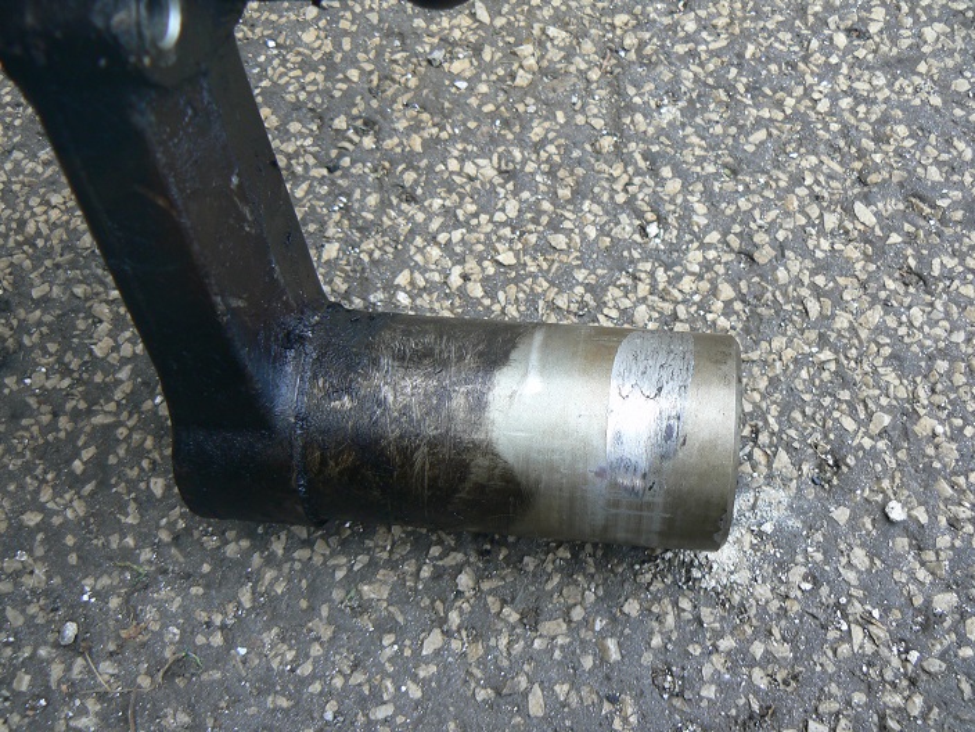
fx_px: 1014
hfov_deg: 51.4
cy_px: 366
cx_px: 488
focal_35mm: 36
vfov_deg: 39.7
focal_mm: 6
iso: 80
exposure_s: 1/50
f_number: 2.8
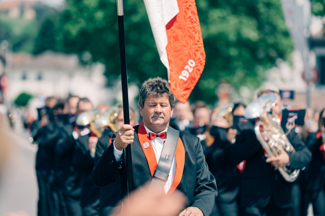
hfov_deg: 10.6
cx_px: 162
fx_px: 1759
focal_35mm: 195
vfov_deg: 7.0
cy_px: 108
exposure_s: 1/2000
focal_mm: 195
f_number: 2.8
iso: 100
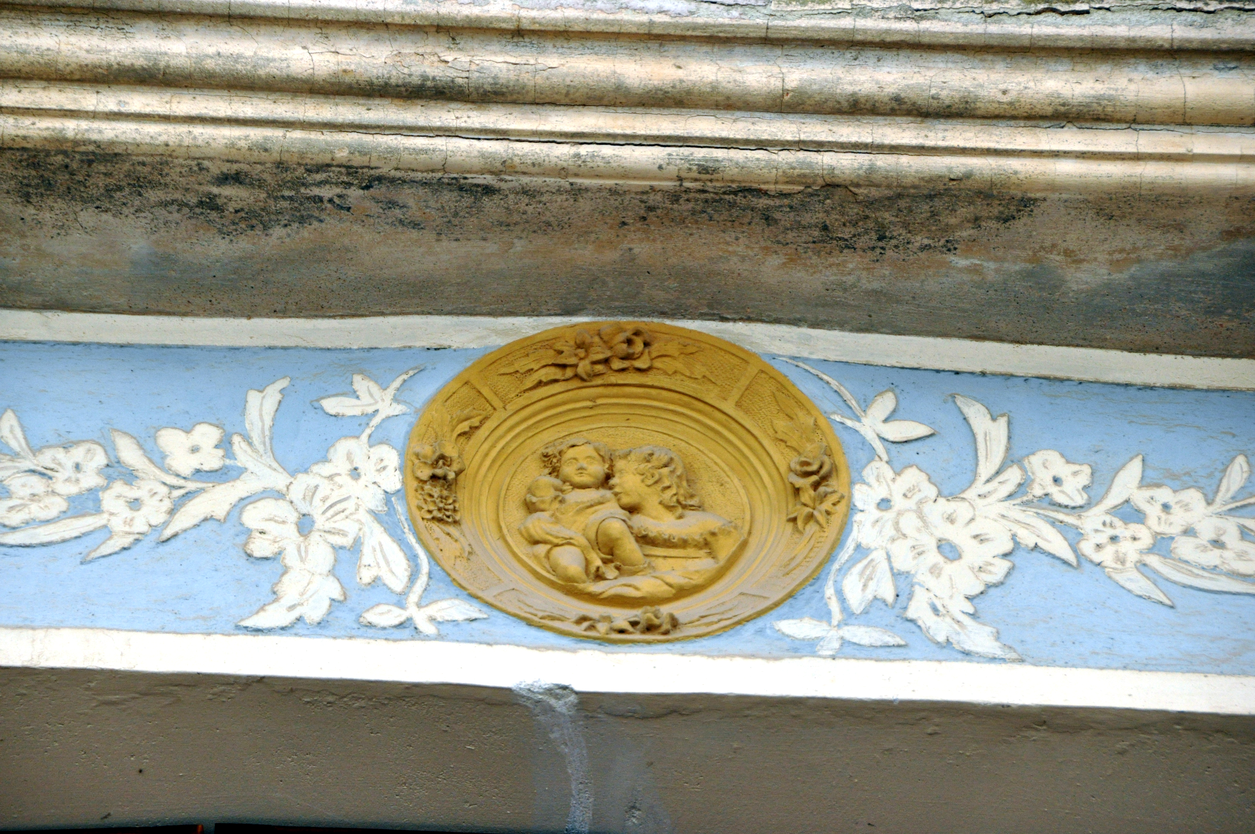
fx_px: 10446
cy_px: 417
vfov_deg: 4.6
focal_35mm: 300
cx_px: 628
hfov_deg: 6.9
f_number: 7.1
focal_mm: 200
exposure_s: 1/800
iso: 800
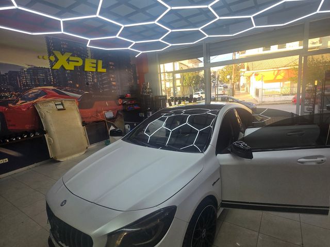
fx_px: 124
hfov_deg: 106.2
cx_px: 165
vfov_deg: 89.9
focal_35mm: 13
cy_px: 124
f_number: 2.2
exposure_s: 1/315
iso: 50
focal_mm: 2.2
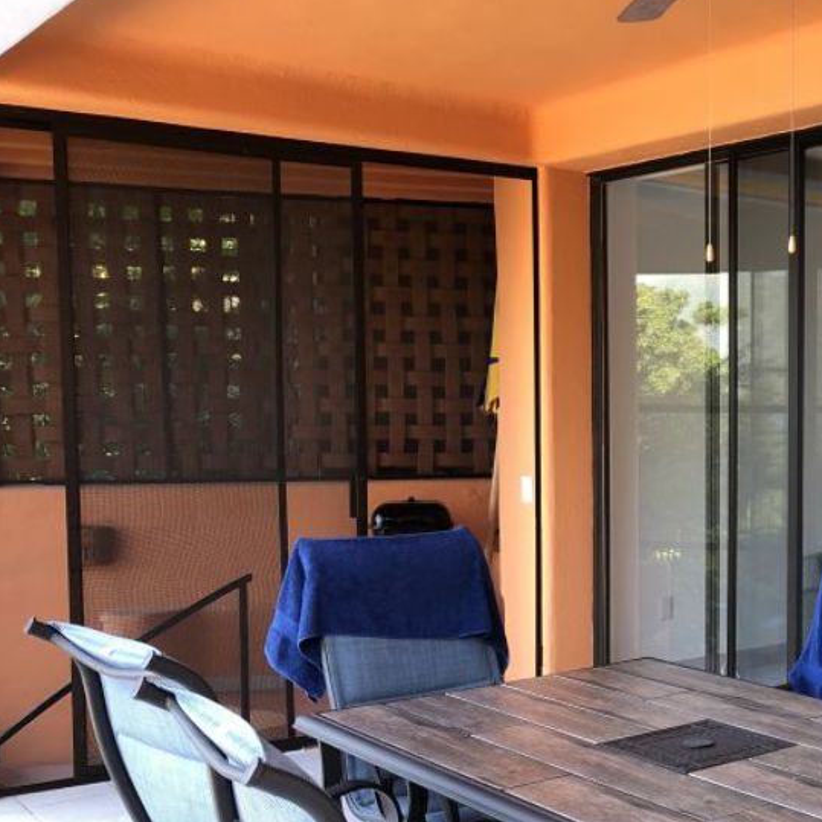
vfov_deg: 34.5
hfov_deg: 32.1
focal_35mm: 49
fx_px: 1316
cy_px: 517
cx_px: 808
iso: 20
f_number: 1.8
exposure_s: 1/30
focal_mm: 3.99
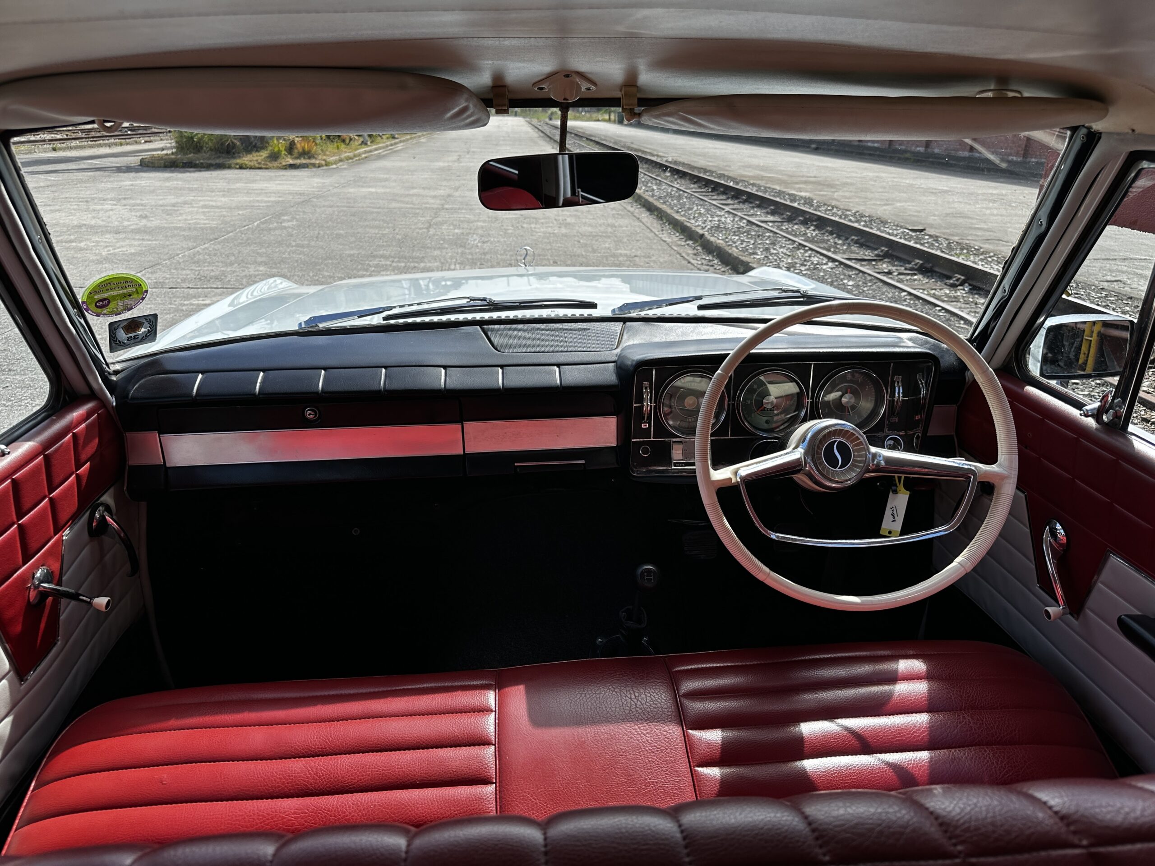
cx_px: 578
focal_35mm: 24
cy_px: 433
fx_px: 801
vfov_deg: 56.8
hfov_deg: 71.6
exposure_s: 1/1473
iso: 80
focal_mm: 6.86
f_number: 1.78
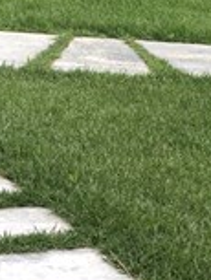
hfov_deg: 8.4
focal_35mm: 172
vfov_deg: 11.3
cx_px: -121
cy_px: -49
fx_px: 1396
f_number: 2.4
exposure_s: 1/120
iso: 20
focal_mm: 6
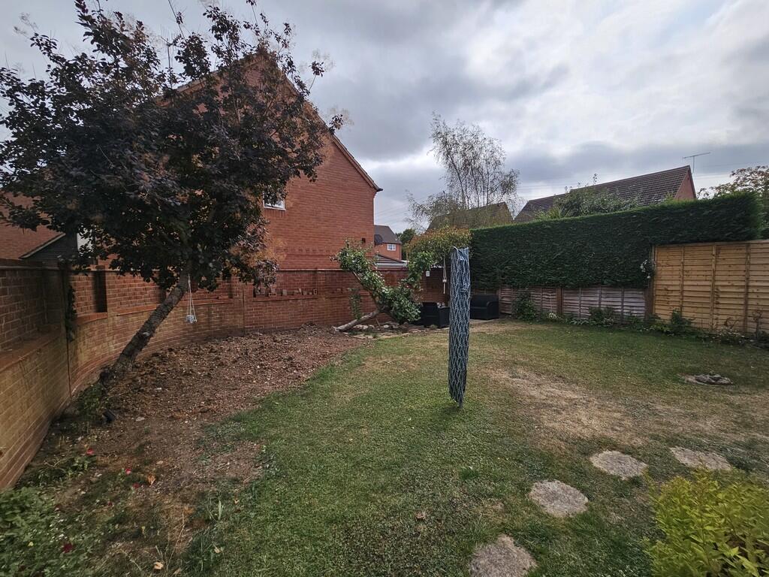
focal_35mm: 13
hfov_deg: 106.2
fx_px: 289
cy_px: 288
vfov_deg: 89.9
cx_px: 384
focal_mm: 2.2
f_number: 2.2
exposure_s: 1/2905
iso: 50
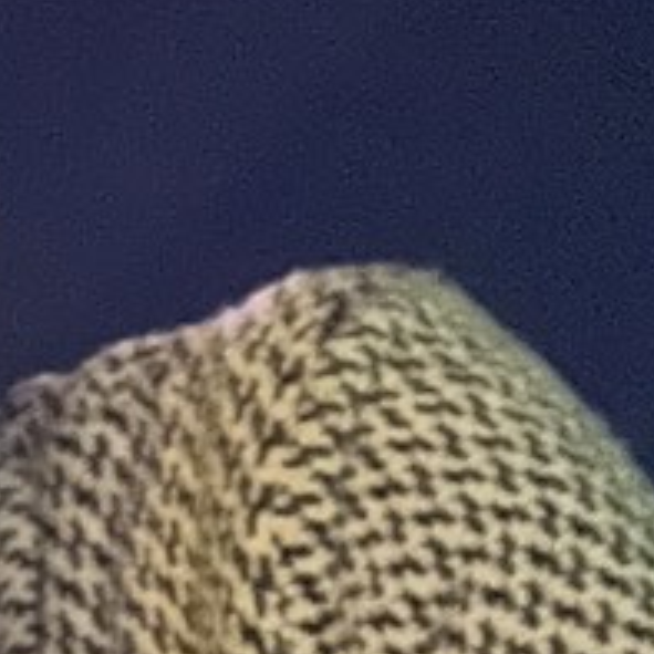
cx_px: -1232
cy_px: 916
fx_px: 2650
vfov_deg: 13.4
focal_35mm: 124
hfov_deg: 10.5
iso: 1250
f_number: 2.2
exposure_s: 1/14
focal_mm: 2.71
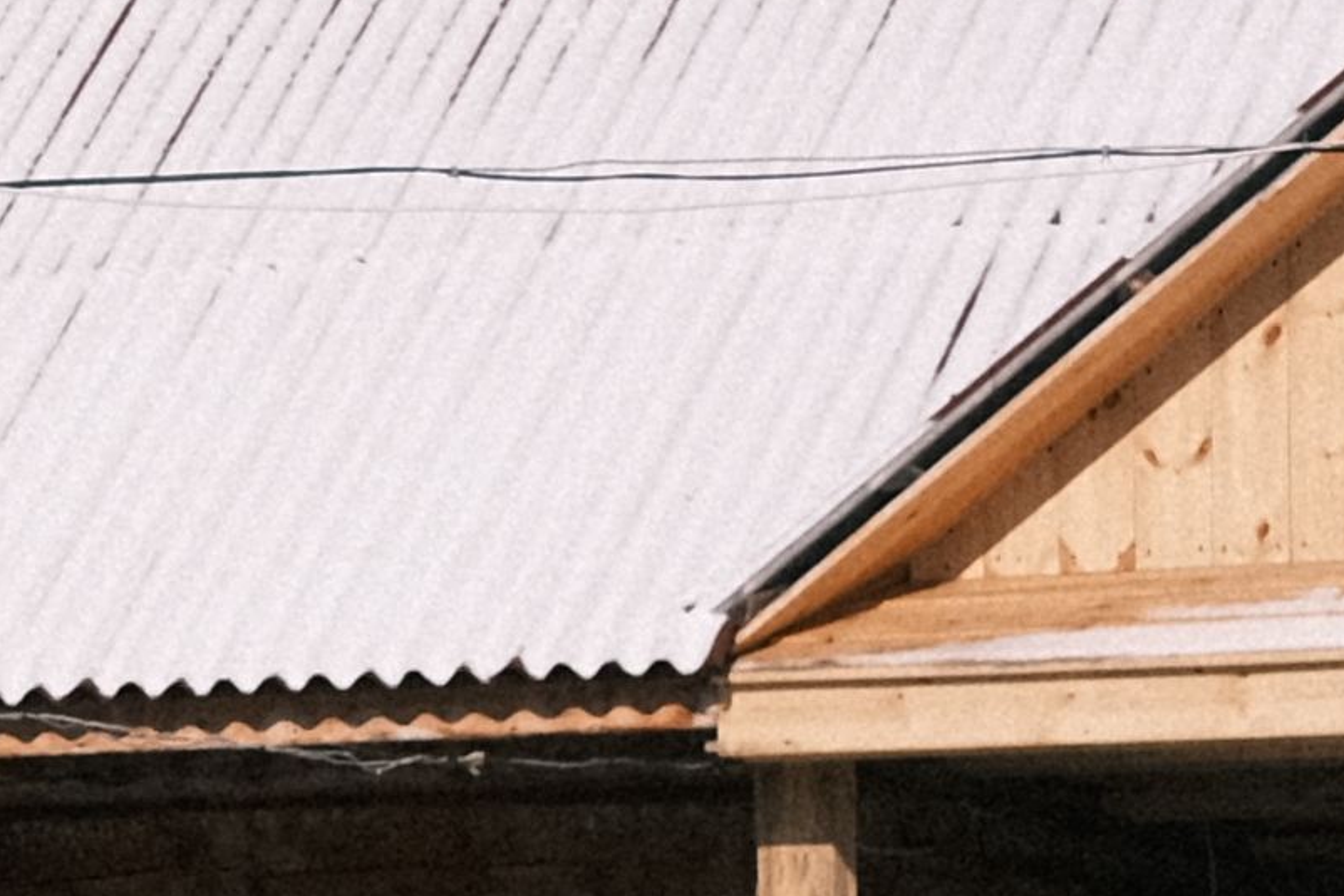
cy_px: 1157
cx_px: -3008
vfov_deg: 4.3
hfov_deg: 5.9
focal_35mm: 319
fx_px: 11911
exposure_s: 1/1250
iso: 160
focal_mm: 27
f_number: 6.4
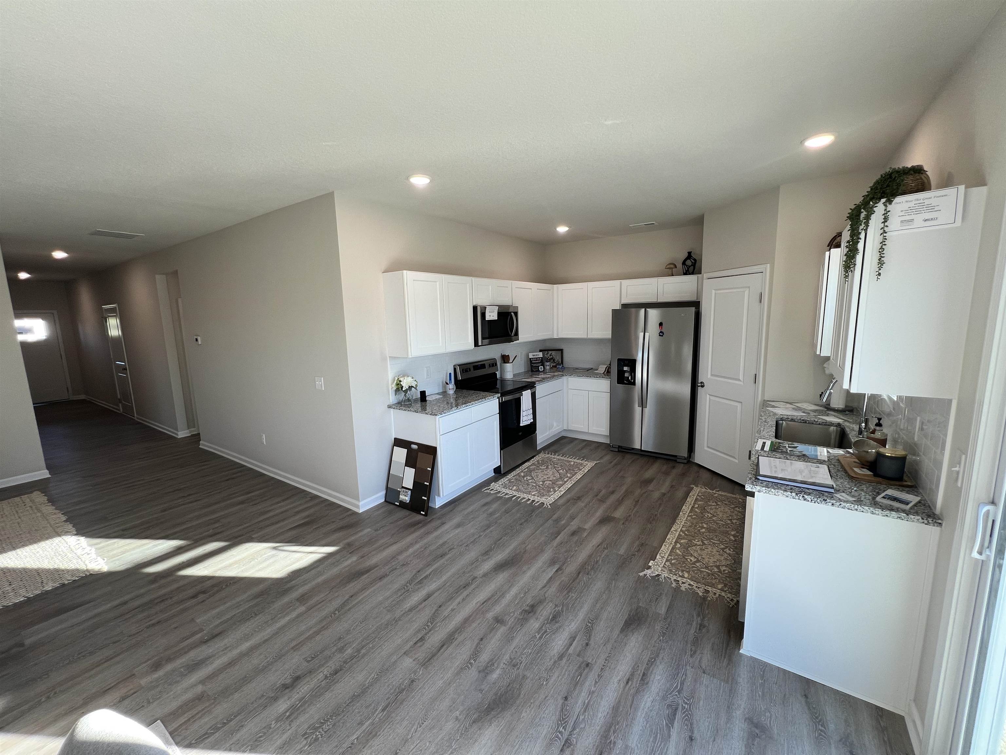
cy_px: 378
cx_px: 503
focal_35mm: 13
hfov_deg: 106.2
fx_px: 378
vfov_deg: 89.9
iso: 64
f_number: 1.8
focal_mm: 1.57
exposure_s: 1/120
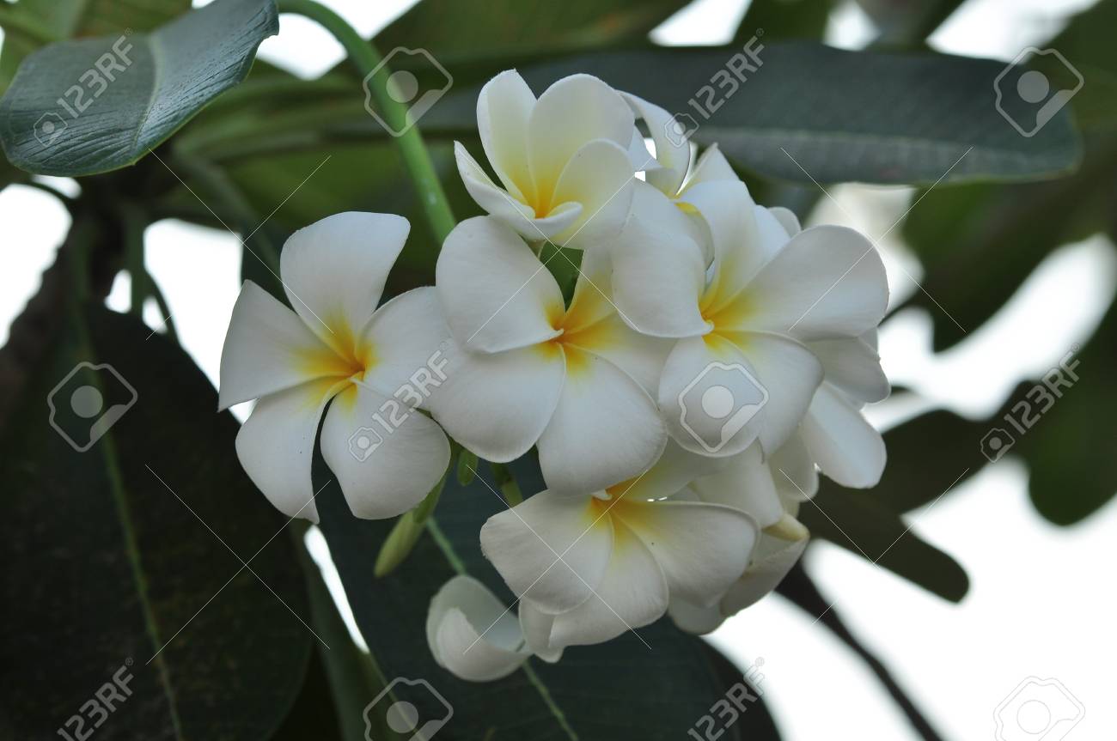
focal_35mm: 225
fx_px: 6972
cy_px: 370
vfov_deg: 6.1
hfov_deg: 9.2
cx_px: 558
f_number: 5.6
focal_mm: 150
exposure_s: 1/320
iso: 200
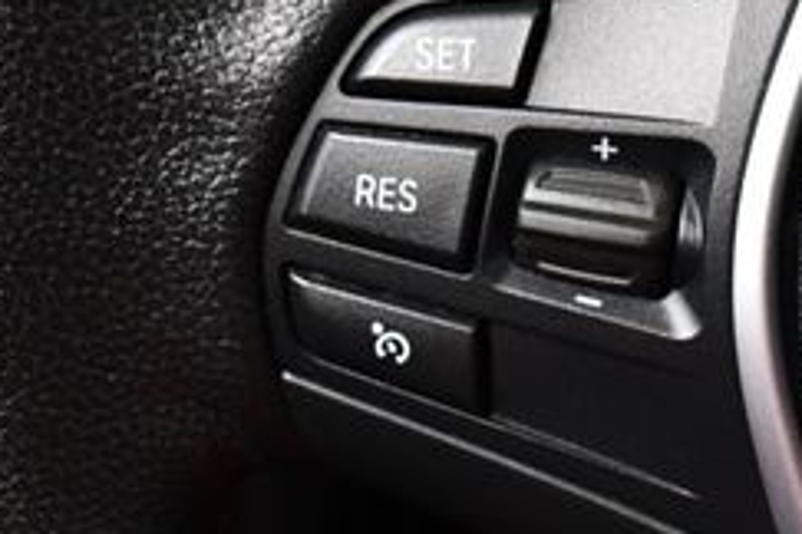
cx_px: 508
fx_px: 2116
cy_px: -20
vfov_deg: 14.1
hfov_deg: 21.4
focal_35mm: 95
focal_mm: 18
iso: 3200
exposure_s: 1/80
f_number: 3.5
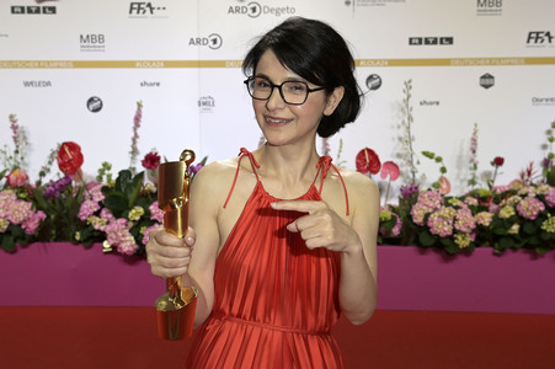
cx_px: 278
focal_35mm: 38
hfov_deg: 50.7
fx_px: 585
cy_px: 184
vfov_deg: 35.0
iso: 800
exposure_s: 1/250
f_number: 5.6
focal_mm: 38
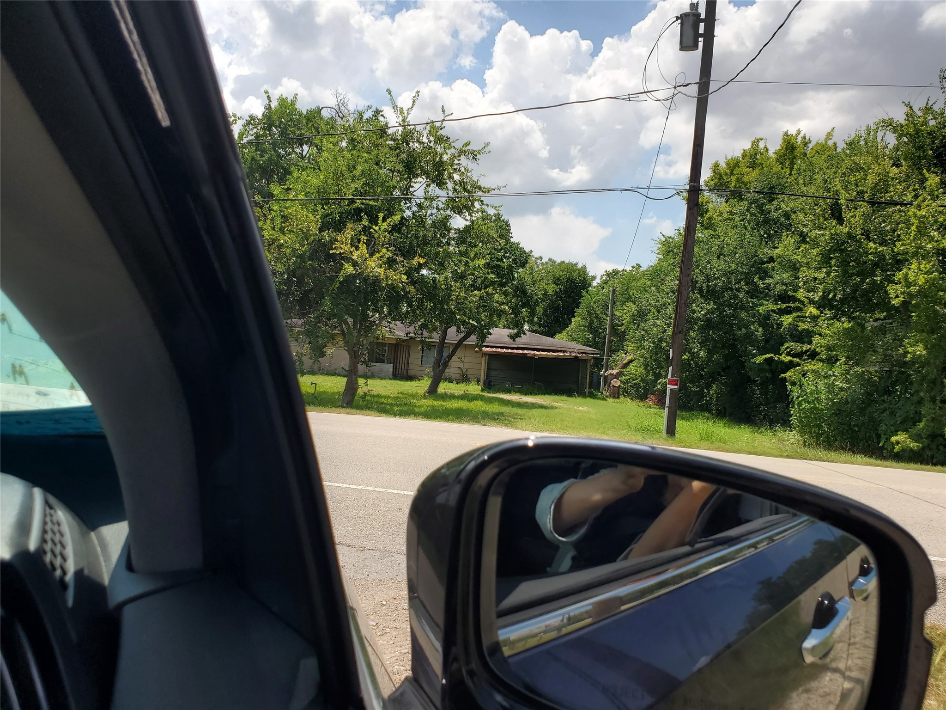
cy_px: 355
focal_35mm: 26
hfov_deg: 67.3
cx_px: 473
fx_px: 711
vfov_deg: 53.1
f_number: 2.4
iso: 50
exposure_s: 1/1803
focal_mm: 4.3
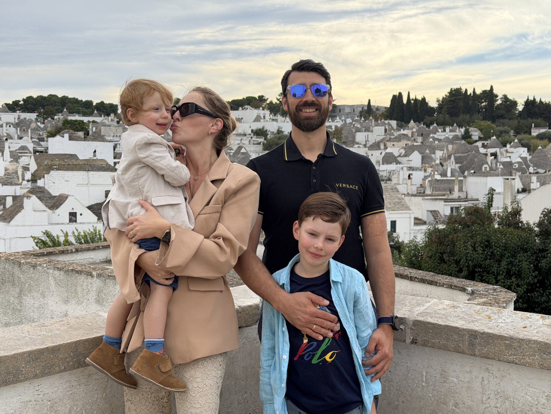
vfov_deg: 30.3
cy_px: 207
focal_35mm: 48
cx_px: 276
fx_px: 764
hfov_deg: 39.7
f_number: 1.78
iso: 100
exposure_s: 1/2577
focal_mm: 6.76
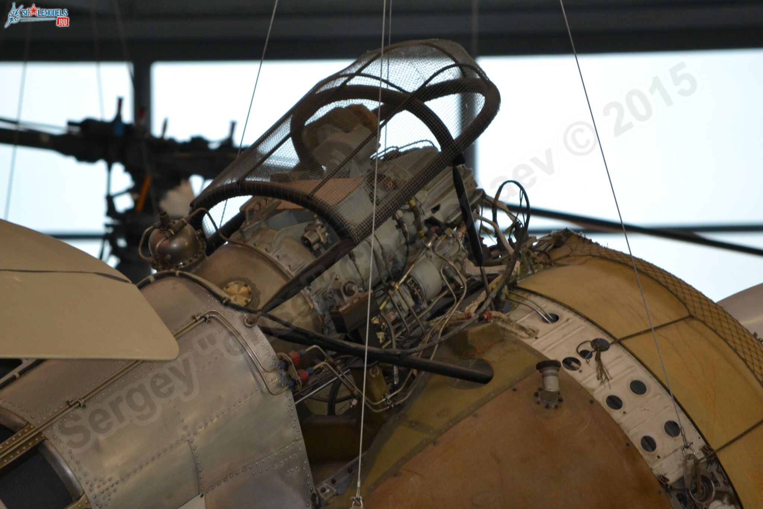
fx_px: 7629
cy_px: 254
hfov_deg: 5.7
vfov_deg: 3.8
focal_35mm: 360
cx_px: 382
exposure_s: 1/60
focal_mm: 240
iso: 720
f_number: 5.3
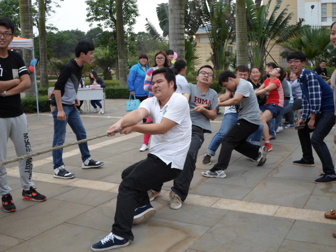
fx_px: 417
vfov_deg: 33.6
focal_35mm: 43
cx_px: 168
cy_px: 126
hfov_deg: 43.9
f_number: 3.2
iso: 80
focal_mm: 7.8
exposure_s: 1/125
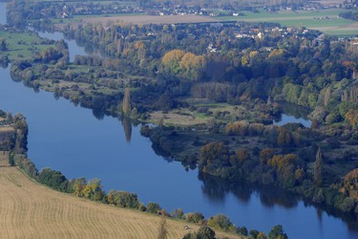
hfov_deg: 12.2
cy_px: 127
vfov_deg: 8.2
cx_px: 163
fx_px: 1671
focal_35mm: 168
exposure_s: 1/1000
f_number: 7.1
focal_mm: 150
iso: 400
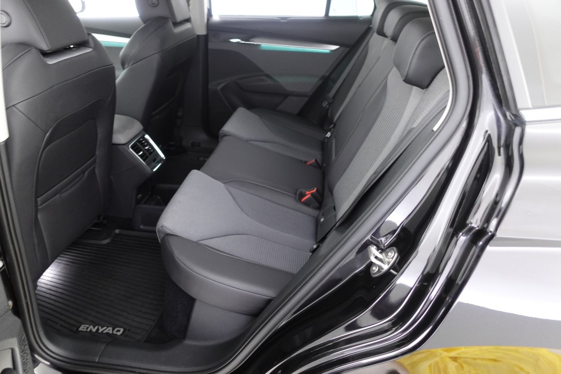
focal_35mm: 24
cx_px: 280
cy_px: 187
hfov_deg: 73.7
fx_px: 374
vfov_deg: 53.1
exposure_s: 1/10
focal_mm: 9.4
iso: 800
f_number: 1.8
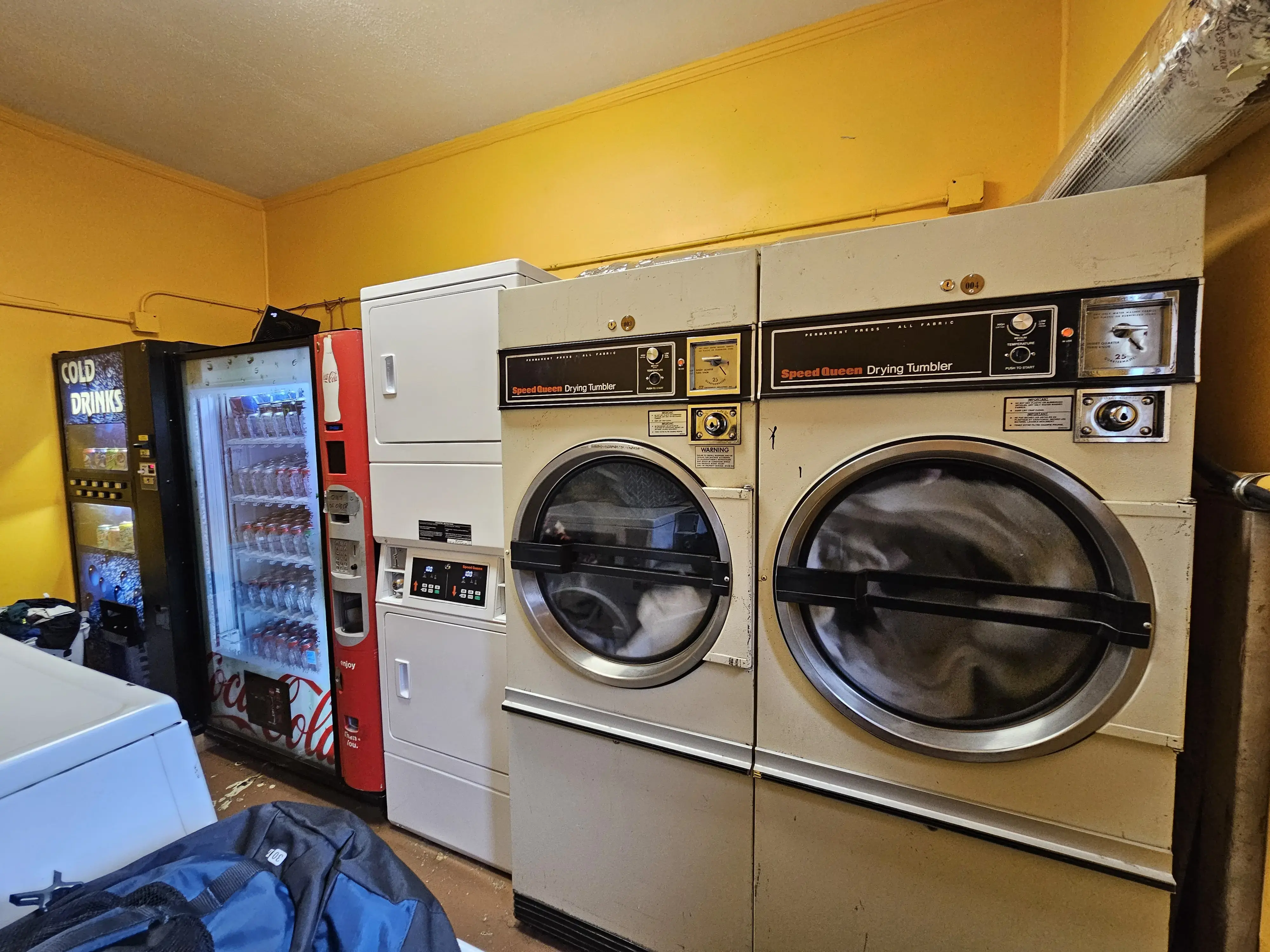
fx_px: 477
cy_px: 476
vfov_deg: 89.9
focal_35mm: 13
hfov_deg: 106.2
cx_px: 635
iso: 320
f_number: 2.2
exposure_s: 1/60
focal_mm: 2.2
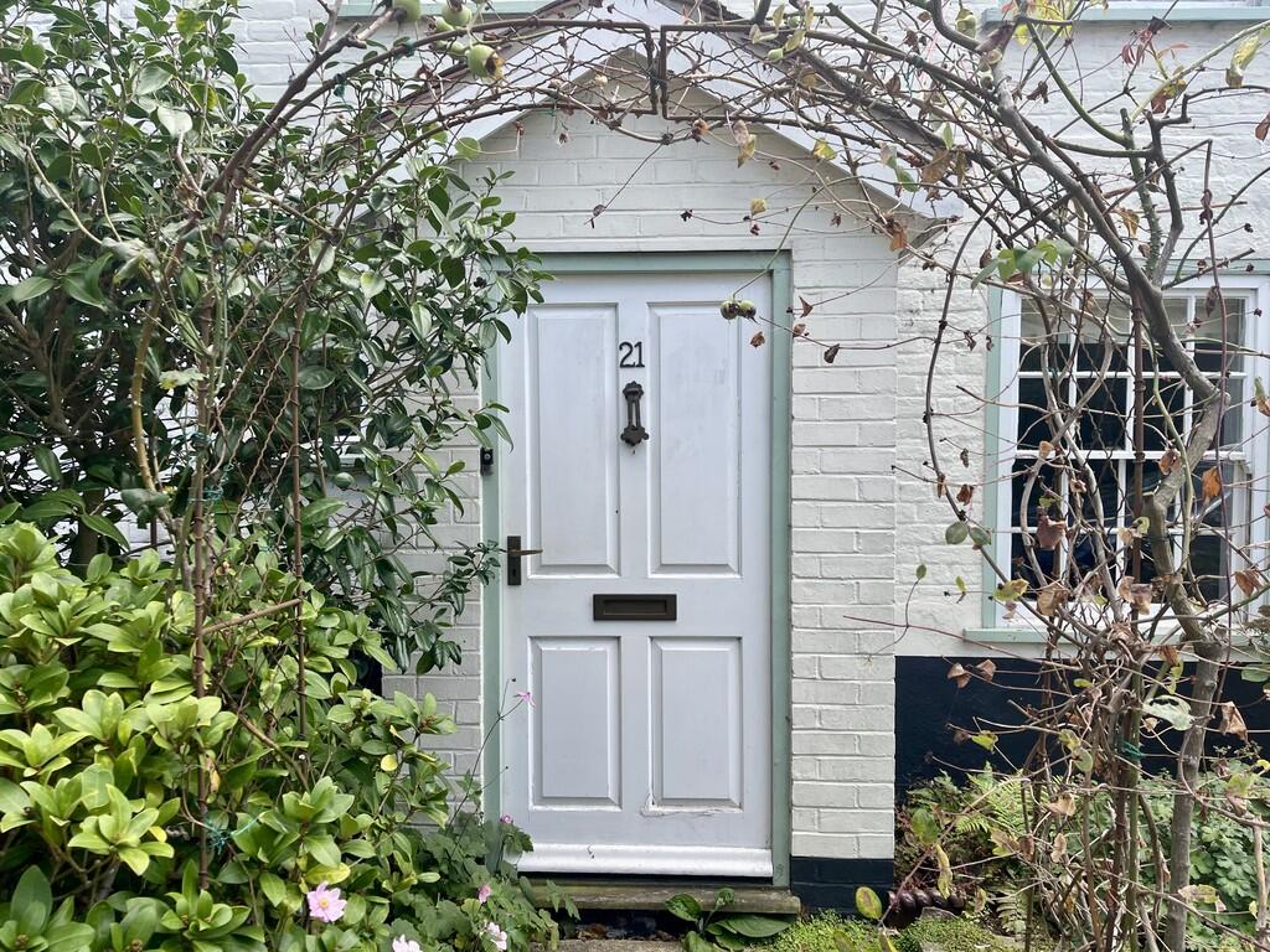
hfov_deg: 69.4
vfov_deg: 54.9
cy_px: 476
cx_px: 635
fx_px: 917
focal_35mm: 25
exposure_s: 1/645
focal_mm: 5.1
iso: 32
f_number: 1.6
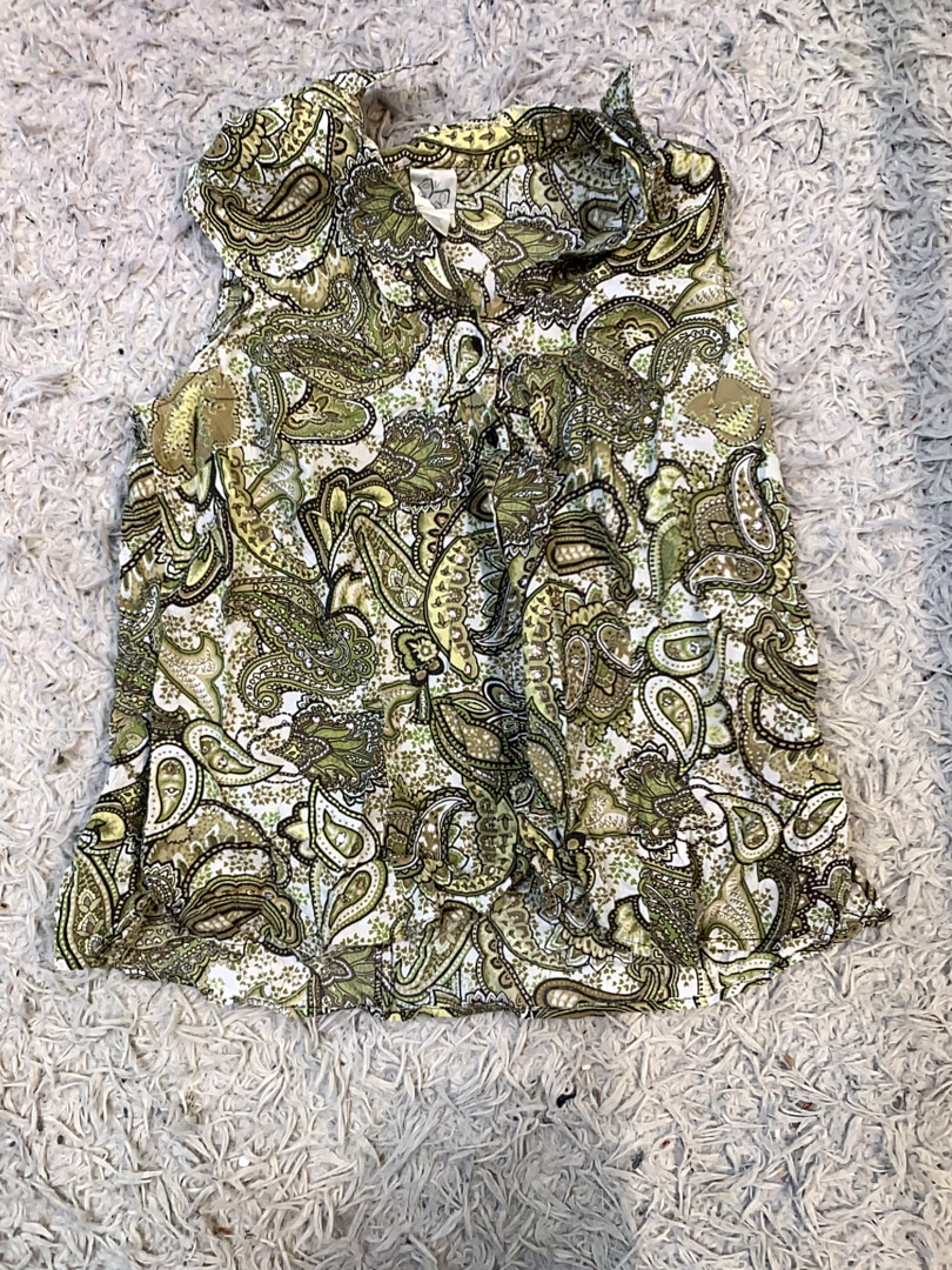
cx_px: 476
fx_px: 953
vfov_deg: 67.3
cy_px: 635
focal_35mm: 26
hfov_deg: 53.1
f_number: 1.8
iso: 50
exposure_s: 1/100
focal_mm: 4.25
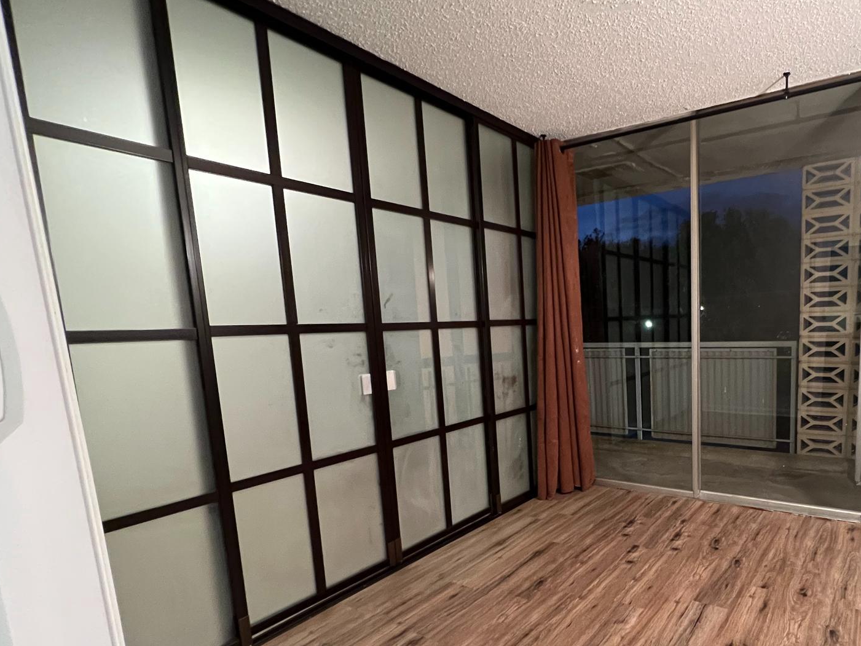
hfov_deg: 80.6
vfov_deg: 67.9
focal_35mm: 19
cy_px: 391
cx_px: 602
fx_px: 473
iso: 800
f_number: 1.8
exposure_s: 1/40
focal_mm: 1.57
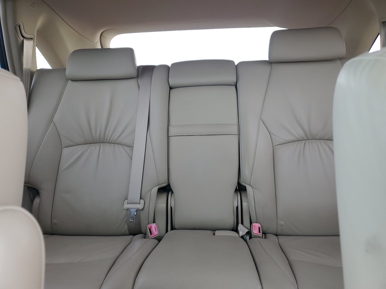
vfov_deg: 53.1
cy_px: 144
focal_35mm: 26
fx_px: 290
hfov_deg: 67.3
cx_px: 193
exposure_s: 1/60.2
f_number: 1.5
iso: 58
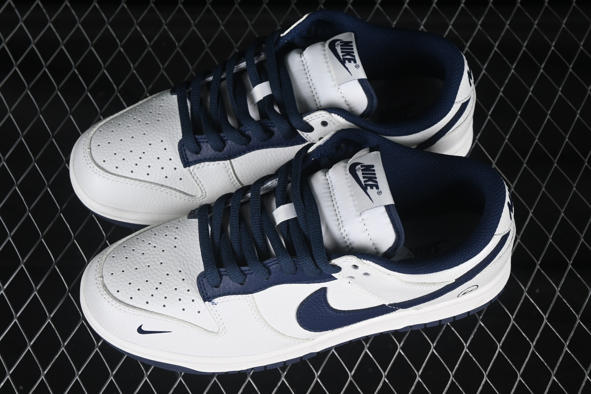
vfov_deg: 18.2
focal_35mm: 75
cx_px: 296
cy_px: 197
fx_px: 1231
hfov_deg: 27.0
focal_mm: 50
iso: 160
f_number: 7.1
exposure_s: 1/80
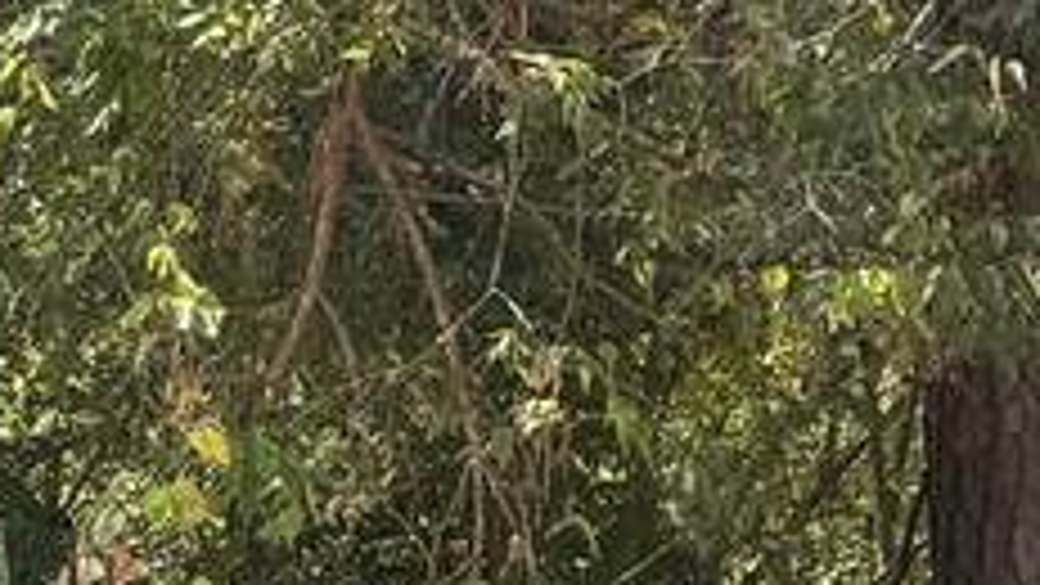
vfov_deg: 8.4
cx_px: 509
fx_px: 3999
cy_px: 468
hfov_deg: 14.8
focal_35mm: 145
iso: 64
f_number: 1.78
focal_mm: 6.76
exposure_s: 1/260
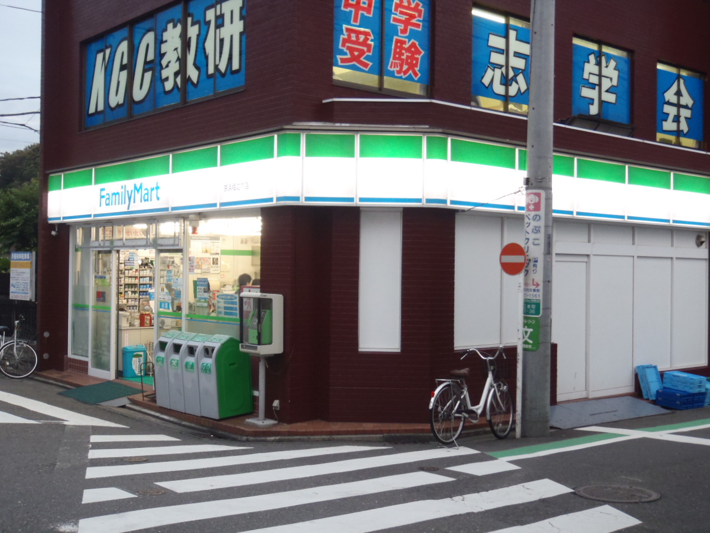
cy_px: 266
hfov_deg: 44.8
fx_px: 861
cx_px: 355
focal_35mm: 42
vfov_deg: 34.3
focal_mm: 7.57
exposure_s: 1/25
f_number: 4.3
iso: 200
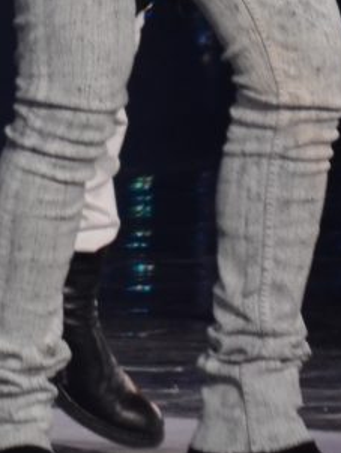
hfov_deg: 0.8
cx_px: -434
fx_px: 25589
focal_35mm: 1951
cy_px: -405
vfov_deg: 1.0
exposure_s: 1/125
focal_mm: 200
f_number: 5.6
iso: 800
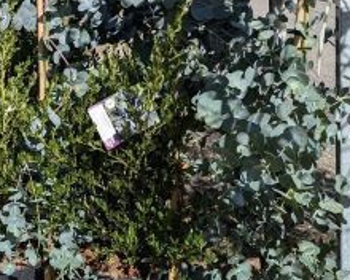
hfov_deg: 28.7
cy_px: -22
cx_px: 54
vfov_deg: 22.6
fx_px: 663
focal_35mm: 64
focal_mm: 6.81
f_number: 1.85
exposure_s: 1/2632
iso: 51
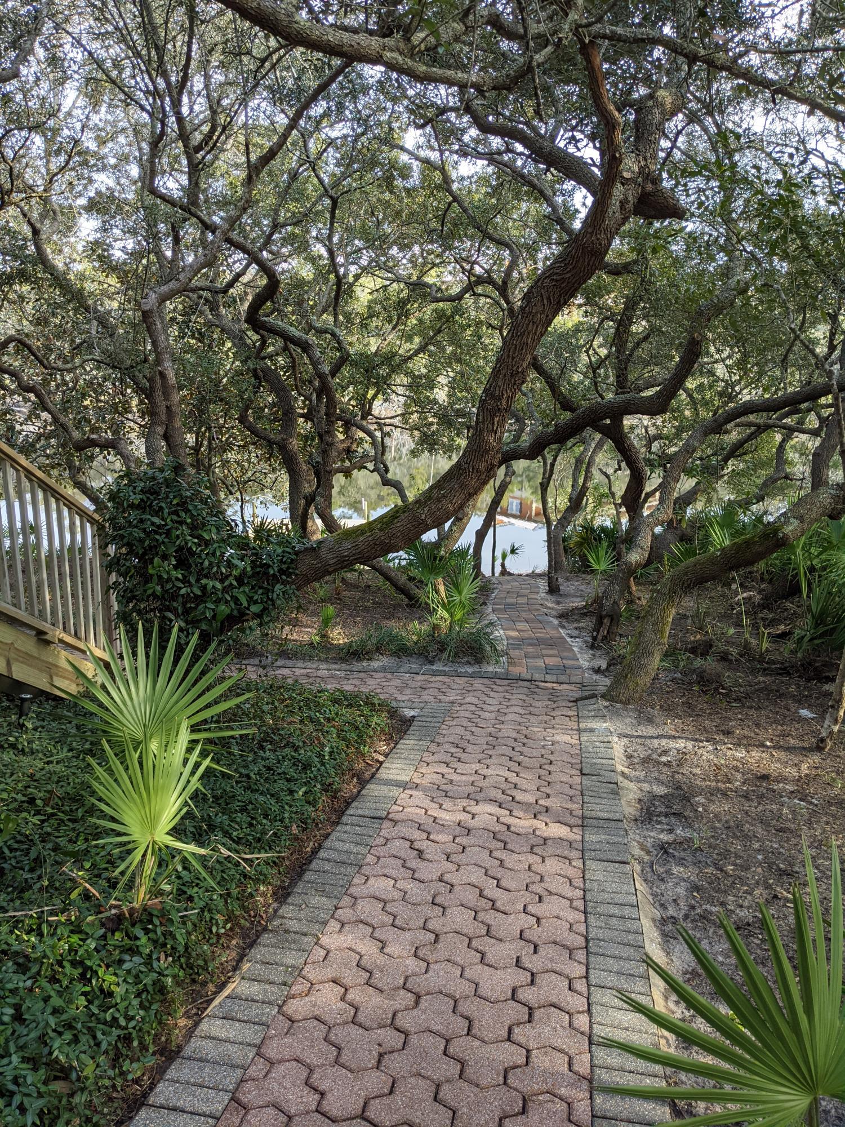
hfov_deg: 51.4
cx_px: 422
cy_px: 564
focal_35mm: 27
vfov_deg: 65.3
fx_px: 879
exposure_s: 1/356
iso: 48
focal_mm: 4.38
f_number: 1.73
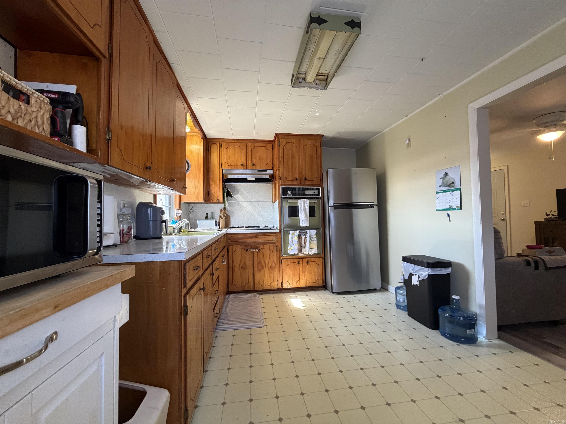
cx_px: 283
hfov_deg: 102.1
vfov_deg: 85.7
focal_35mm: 14
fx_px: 229
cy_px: 212
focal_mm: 2.22
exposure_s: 1/60
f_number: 2.2
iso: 320
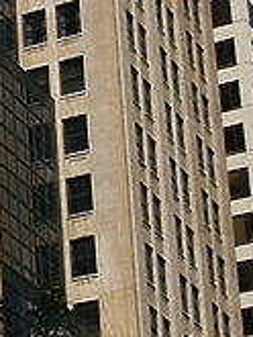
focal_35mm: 191
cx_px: -227
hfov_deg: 7.5
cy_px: 80
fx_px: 1859
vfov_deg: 10.3
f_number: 6.7
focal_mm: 7.18
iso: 64
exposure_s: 1/350
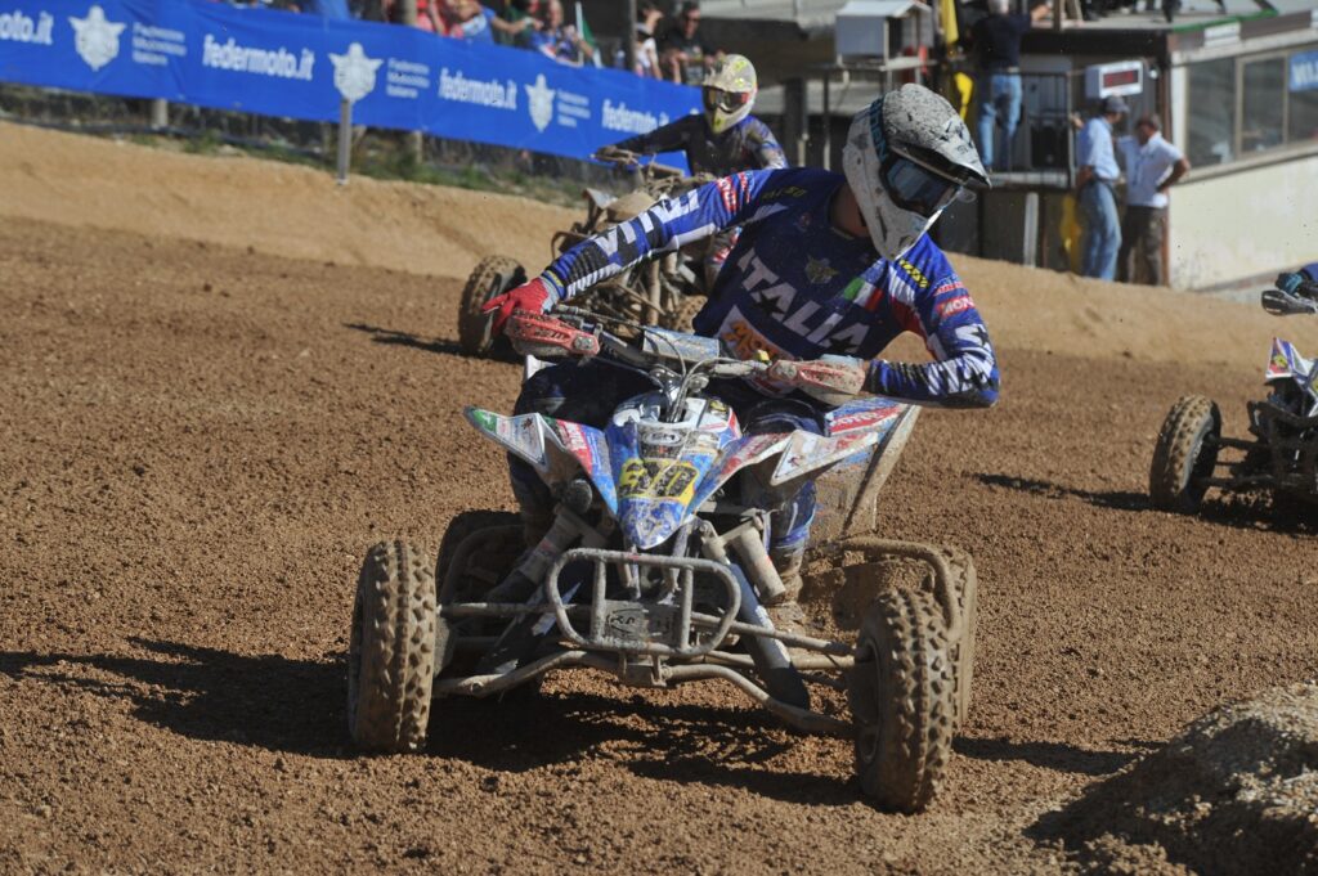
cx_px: 659
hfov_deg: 11.4
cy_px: 438
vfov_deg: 7.6
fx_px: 6585
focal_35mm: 180
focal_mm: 180
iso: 200
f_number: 7.1
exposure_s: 1/1000
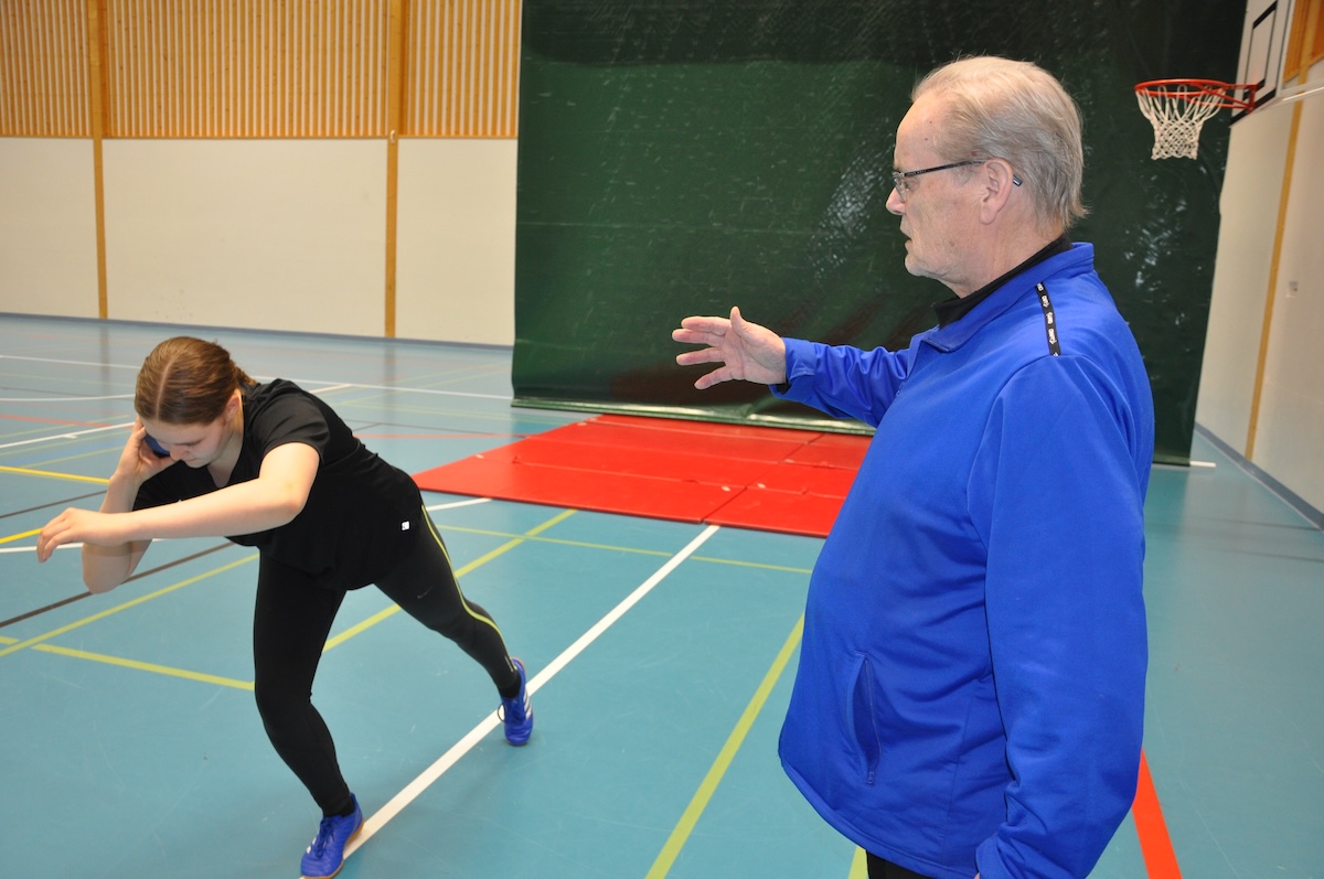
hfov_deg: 59.6
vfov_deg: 41.6
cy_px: 440
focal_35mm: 32
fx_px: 1157
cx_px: 662
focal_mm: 21
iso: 800
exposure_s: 1/80
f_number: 3.8
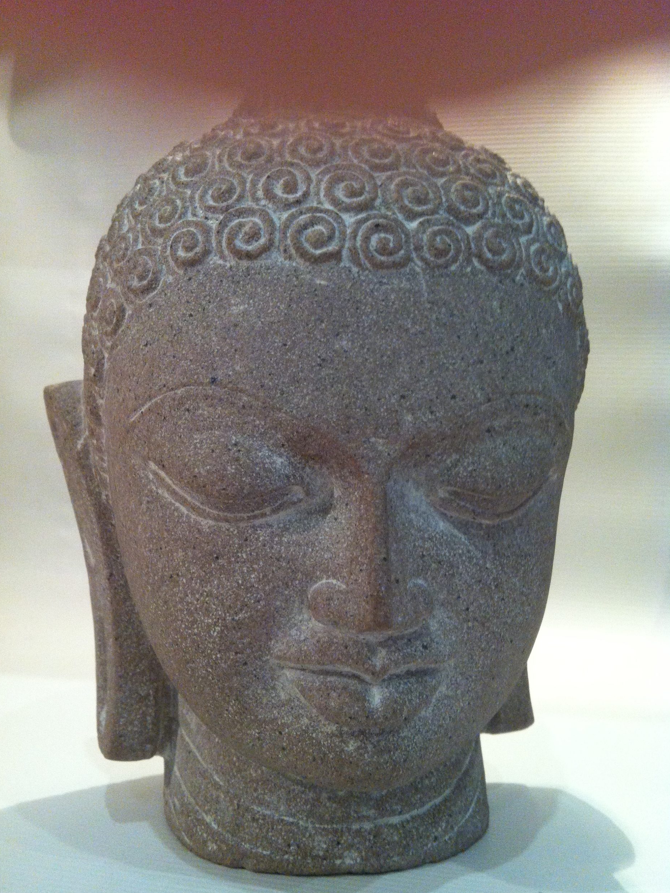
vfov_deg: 51.4
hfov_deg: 39.7
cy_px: 446
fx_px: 929
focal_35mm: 36
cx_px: 328
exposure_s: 1/17
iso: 250
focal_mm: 3.85
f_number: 2.8
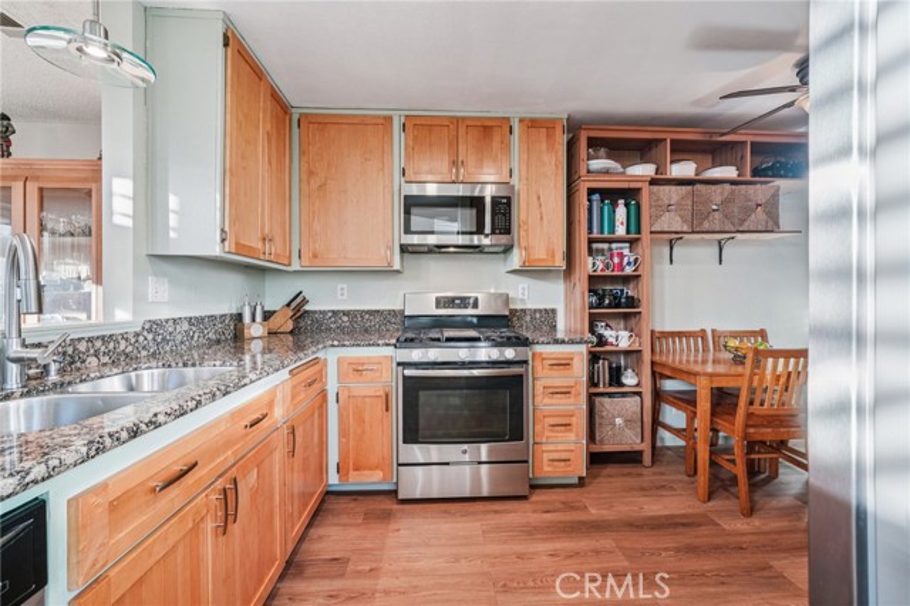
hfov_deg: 104.3
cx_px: 455
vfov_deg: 81.1
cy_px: 303
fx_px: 354
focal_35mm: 14
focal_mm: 14
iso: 400
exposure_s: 1/8
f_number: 8
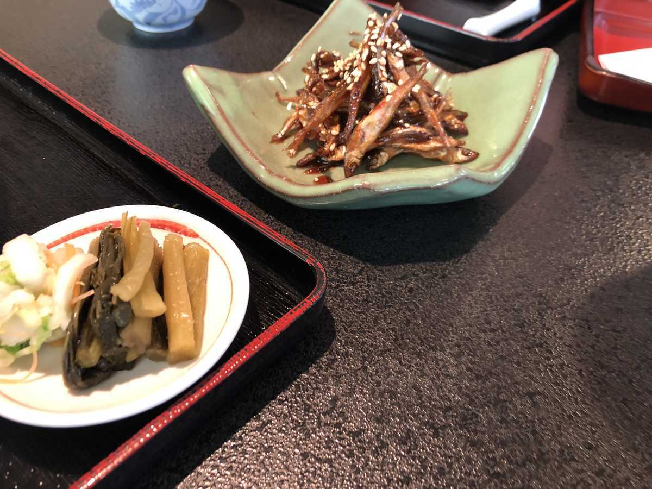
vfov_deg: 48.2
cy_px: 244
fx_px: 546
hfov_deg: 61.7
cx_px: 326
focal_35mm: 29
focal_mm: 3.99
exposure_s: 1/9
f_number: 1.8
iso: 100
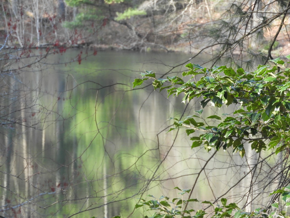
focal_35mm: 250
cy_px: 109
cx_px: 145
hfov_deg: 7.9
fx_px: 2094
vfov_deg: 5.9
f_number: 5.5
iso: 400
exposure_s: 1/100
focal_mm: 44.8
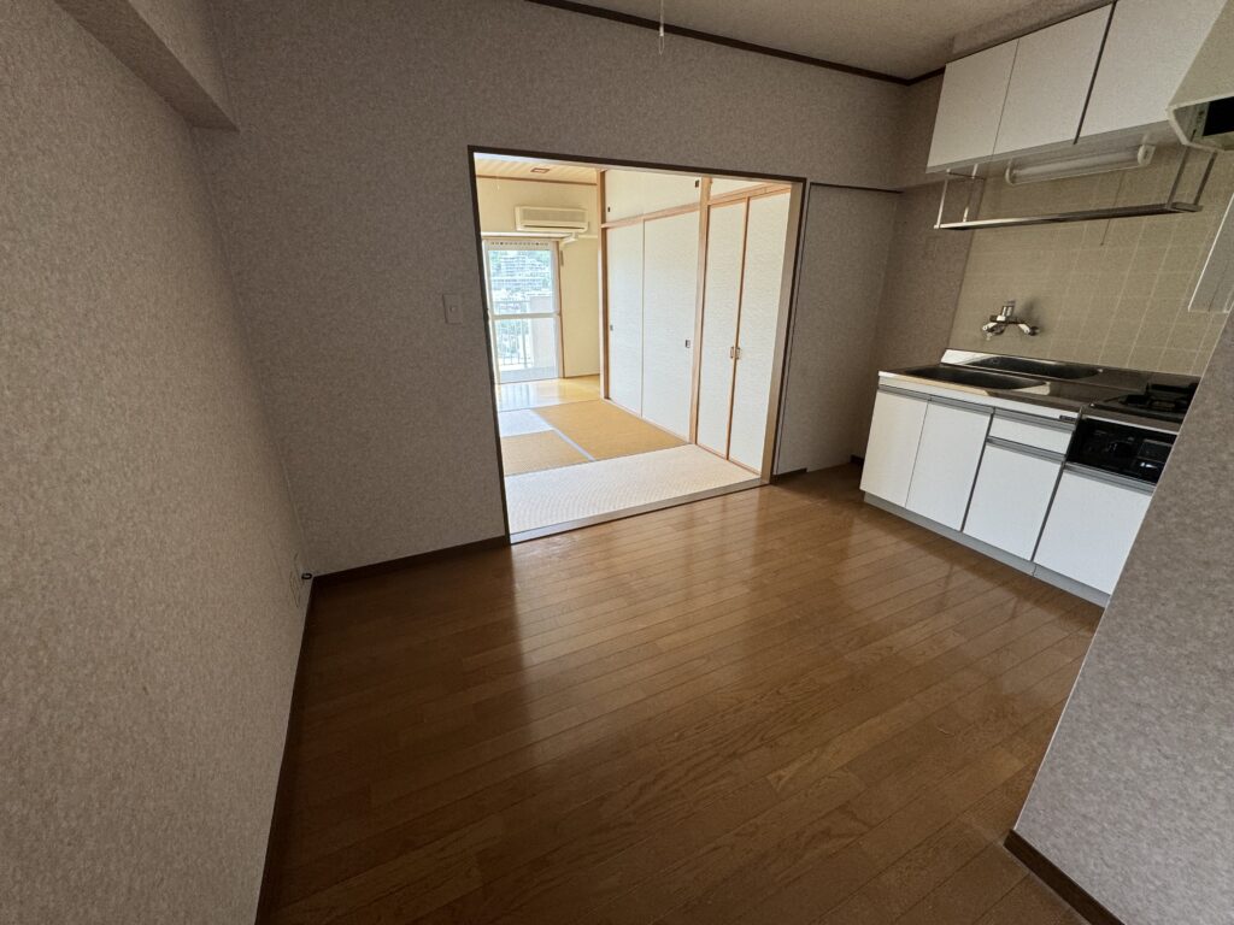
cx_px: 617
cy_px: 462
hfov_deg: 102.1
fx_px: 499
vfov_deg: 85.7
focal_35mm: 14
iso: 125
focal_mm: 2.22
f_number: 2.2
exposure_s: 1/99
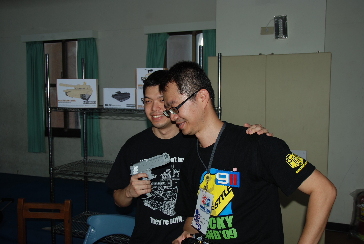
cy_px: 122
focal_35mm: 36
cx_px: 182
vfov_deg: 37.0
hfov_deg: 53.0
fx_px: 365
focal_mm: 24
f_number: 4
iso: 100
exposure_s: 1/60
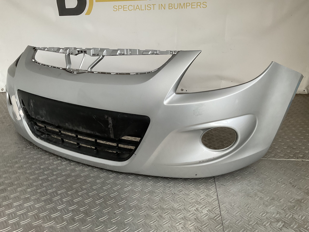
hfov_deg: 61.7
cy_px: 116
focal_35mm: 29
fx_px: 259
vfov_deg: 48.2
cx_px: 154
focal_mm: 3
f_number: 1.8
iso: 64
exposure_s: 1/50
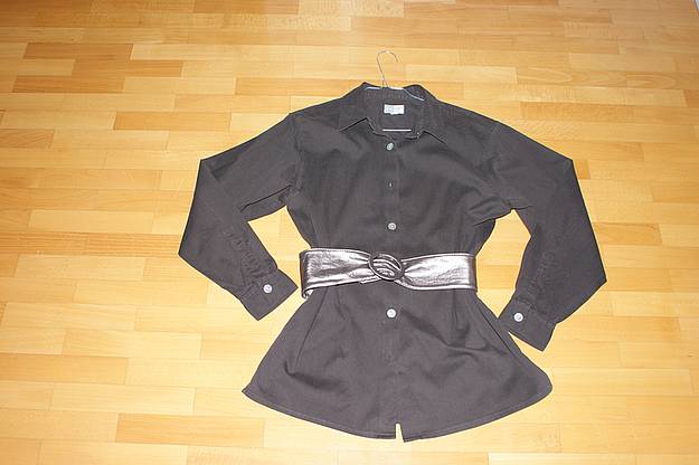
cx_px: 350
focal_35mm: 33
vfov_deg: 39.9
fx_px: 640
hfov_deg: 57.2
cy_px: 232
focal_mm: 22
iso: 400
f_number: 5.6
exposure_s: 1/60
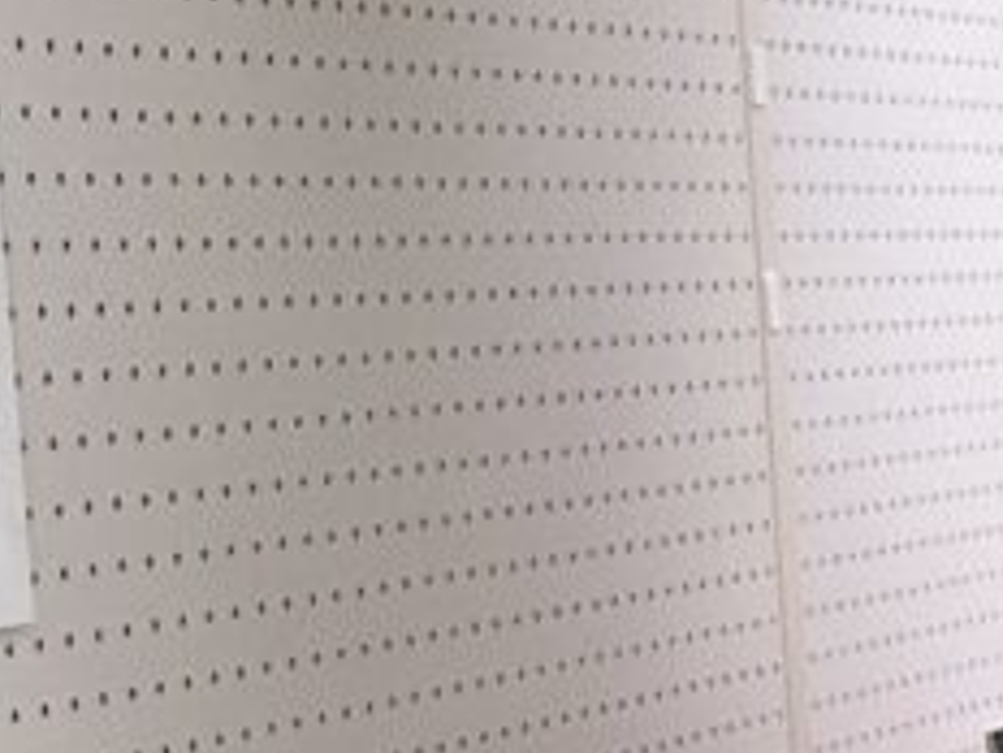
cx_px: 2827
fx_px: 5563
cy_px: 1142
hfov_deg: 8.8
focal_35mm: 192
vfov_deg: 7.6
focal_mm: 3
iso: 64
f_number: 1.8
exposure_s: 1/60
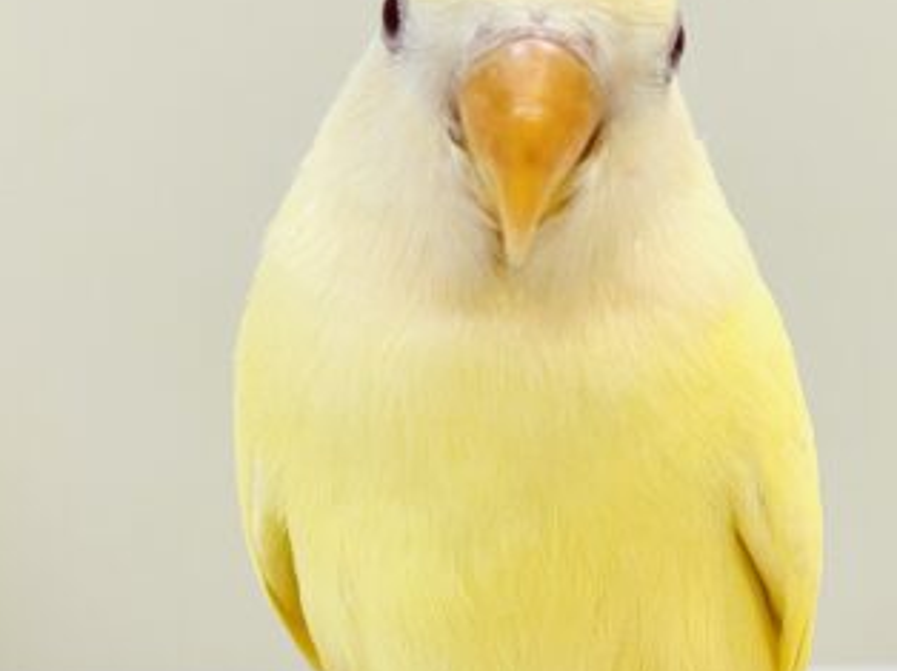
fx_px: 2745
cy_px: 323
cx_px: 543
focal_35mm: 106
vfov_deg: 13.9
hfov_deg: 18.5
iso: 64
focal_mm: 6
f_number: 2
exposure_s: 1/99
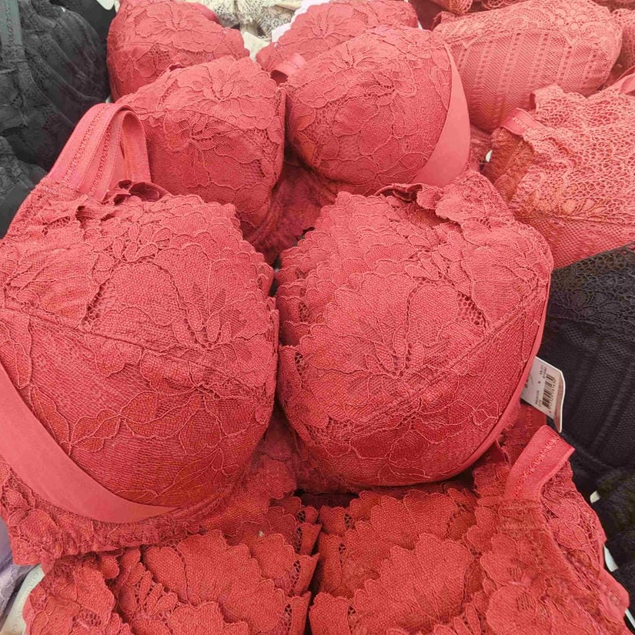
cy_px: 309
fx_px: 374
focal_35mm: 18
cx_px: 232
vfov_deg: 80.7
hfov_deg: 79.0
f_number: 1.8
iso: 200
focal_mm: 2.03
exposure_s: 1/30
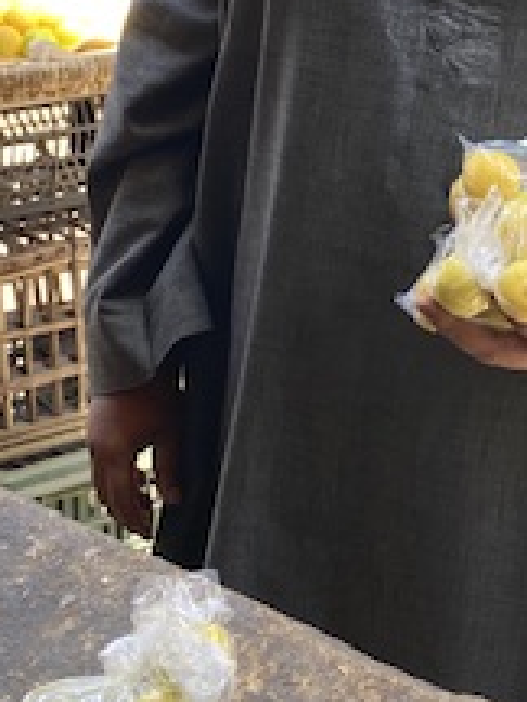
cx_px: 338
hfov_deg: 19.1
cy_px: 114
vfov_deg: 24.8
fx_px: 1563
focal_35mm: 77
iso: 32
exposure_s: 1/122
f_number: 1.8
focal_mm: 4.25
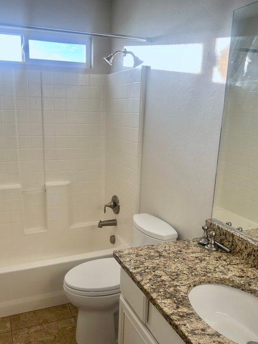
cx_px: 108
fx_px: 298
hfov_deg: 46.7
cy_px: 187
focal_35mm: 30
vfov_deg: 59.9
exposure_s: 1/150
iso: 80
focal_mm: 6.86
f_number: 1.78
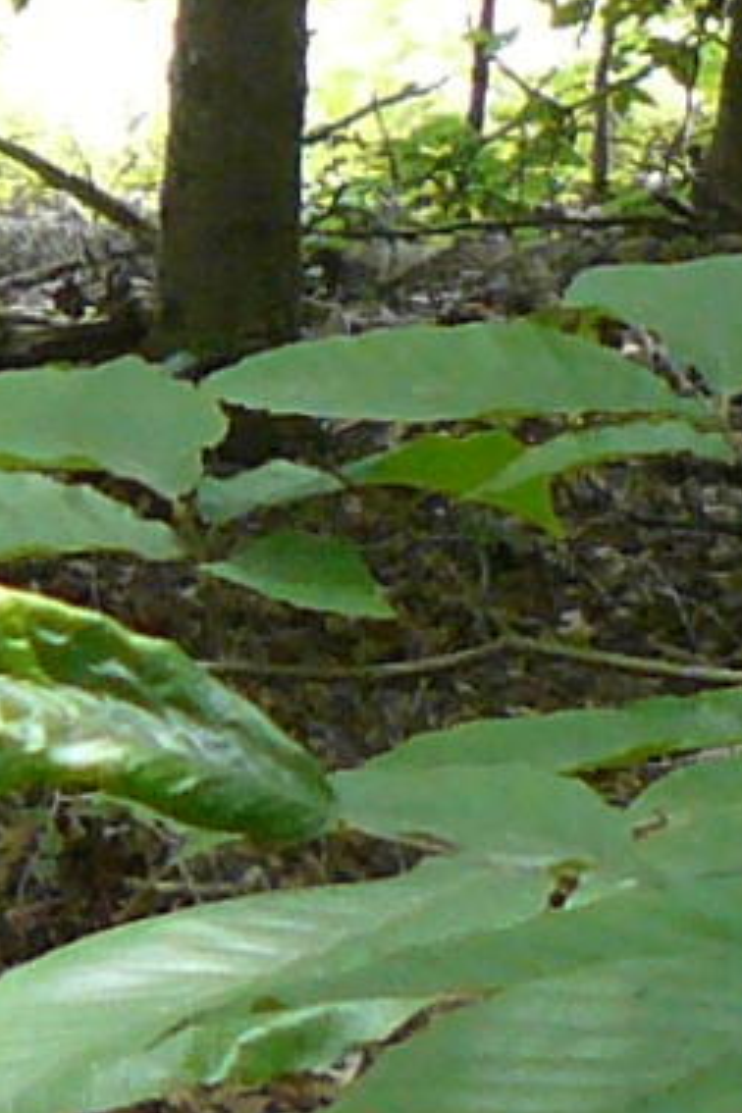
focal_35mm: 314
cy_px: -556
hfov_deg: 4.3
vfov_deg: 6.5
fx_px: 9707
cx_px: -777
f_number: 2.8
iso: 200
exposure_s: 1/80
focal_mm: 6.3
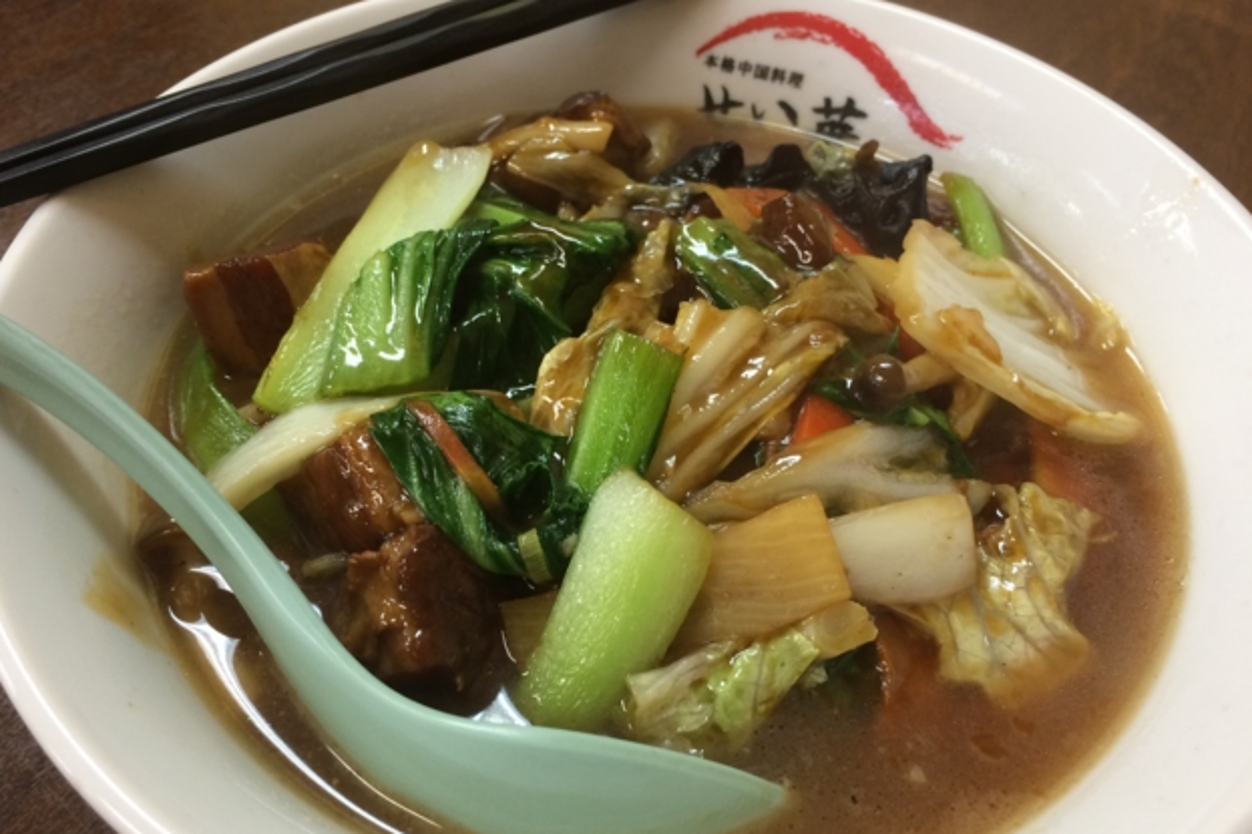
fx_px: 1078
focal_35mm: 31
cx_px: 625
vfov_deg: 42.3
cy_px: 448
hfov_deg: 60.3
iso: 80
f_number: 2.2
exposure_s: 1/30
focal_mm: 4.15
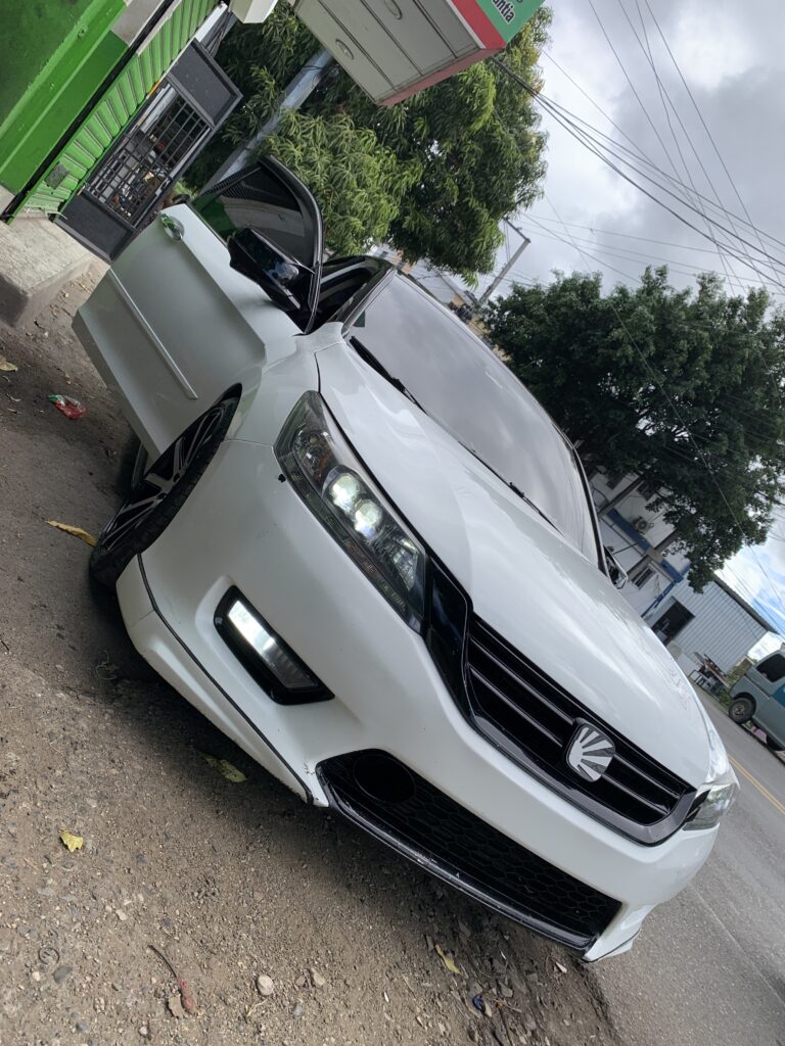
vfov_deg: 67.3
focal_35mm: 26
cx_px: 392
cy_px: 523
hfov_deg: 53.1
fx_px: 786
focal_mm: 4.25
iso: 25
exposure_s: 1/1076
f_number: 1.8
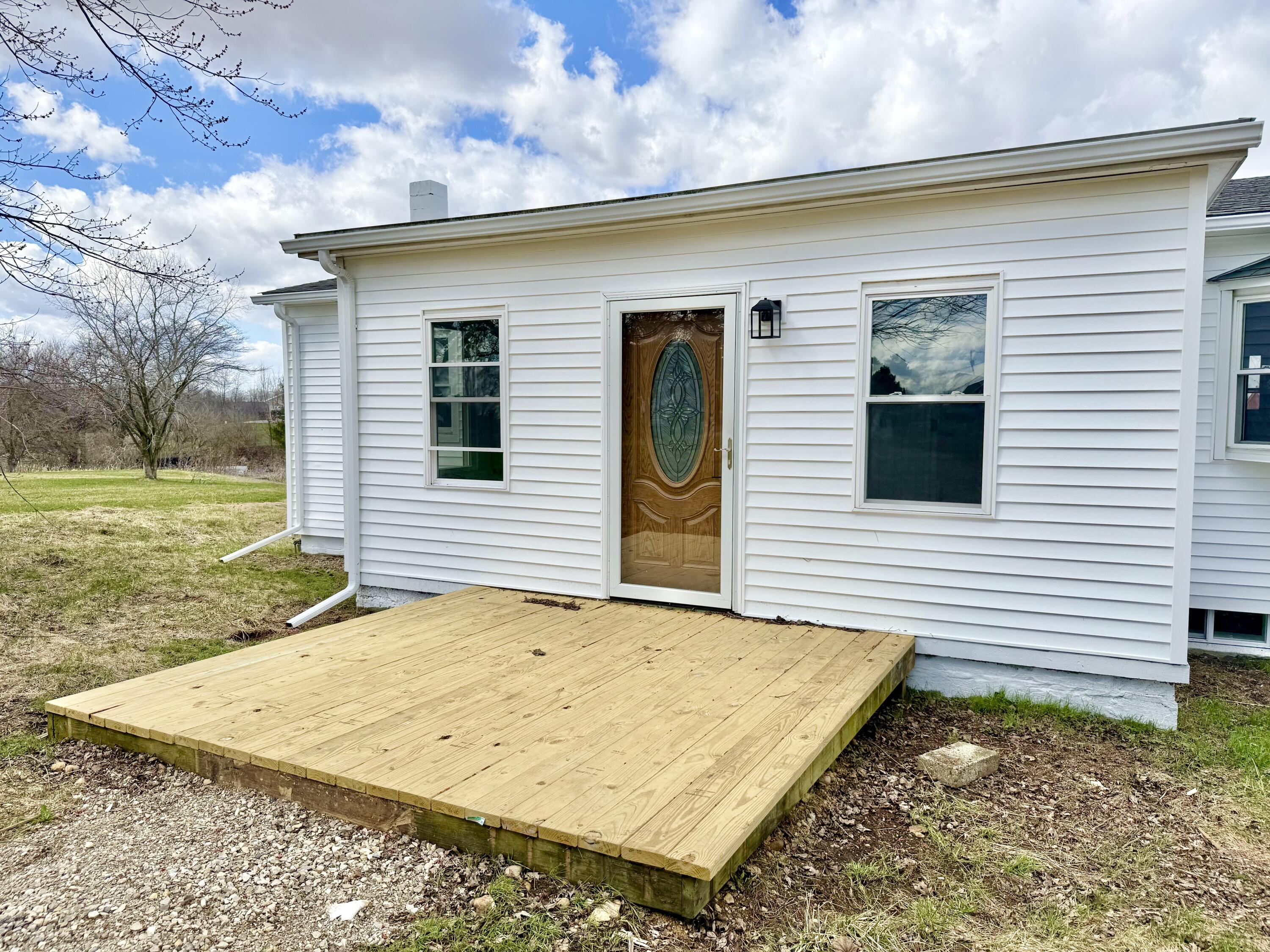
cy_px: 476
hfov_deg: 71.6
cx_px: 635
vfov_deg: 56.8
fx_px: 881
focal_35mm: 24
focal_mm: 6.76
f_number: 1.78
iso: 80
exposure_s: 1/4975
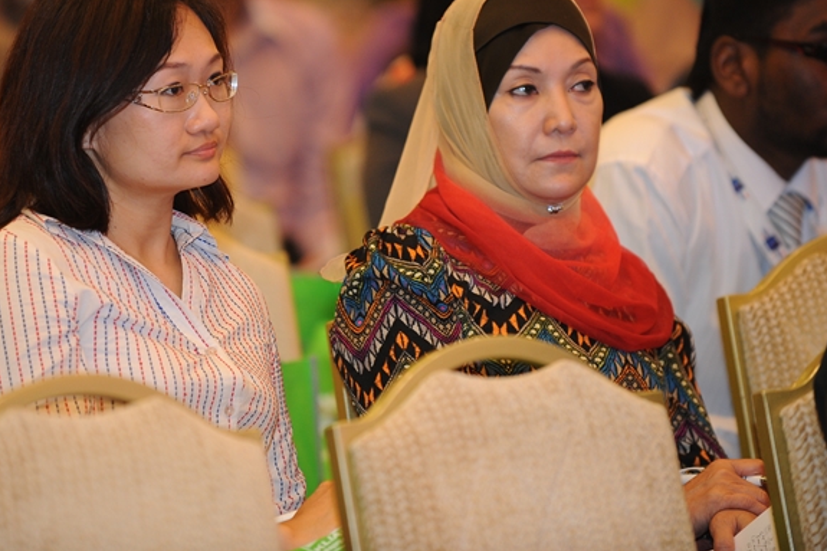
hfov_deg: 7.4
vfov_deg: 4.9
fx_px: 6384
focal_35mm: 278
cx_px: 344
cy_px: 174
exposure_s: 1/60
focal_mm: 200
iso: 1000
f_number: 2.8
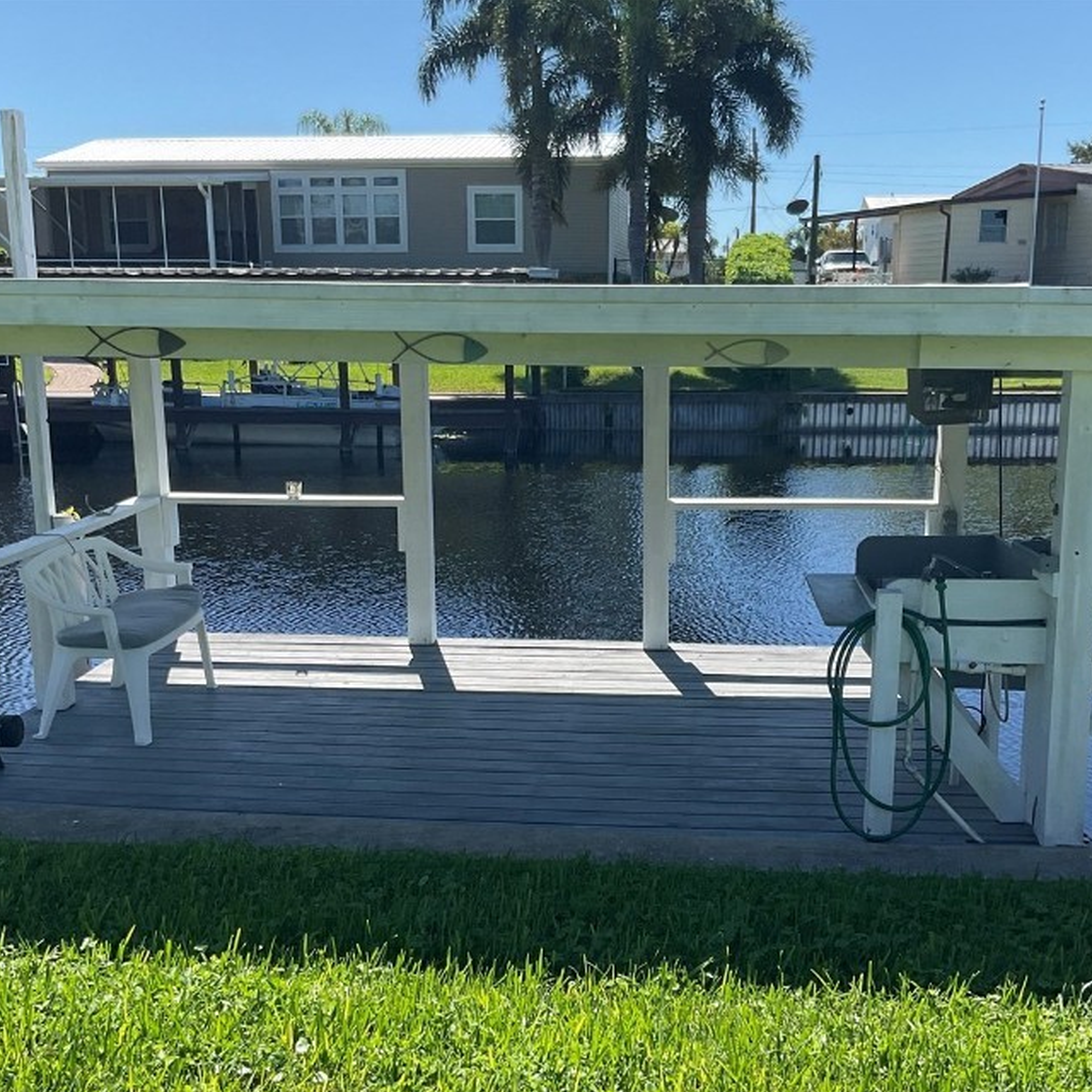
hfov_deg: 40.9
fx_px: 1463
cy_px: 653
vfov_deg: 40.7
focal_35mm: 41
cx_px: 555
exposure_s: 1/1035
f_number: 1.8
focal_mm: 3
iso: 16
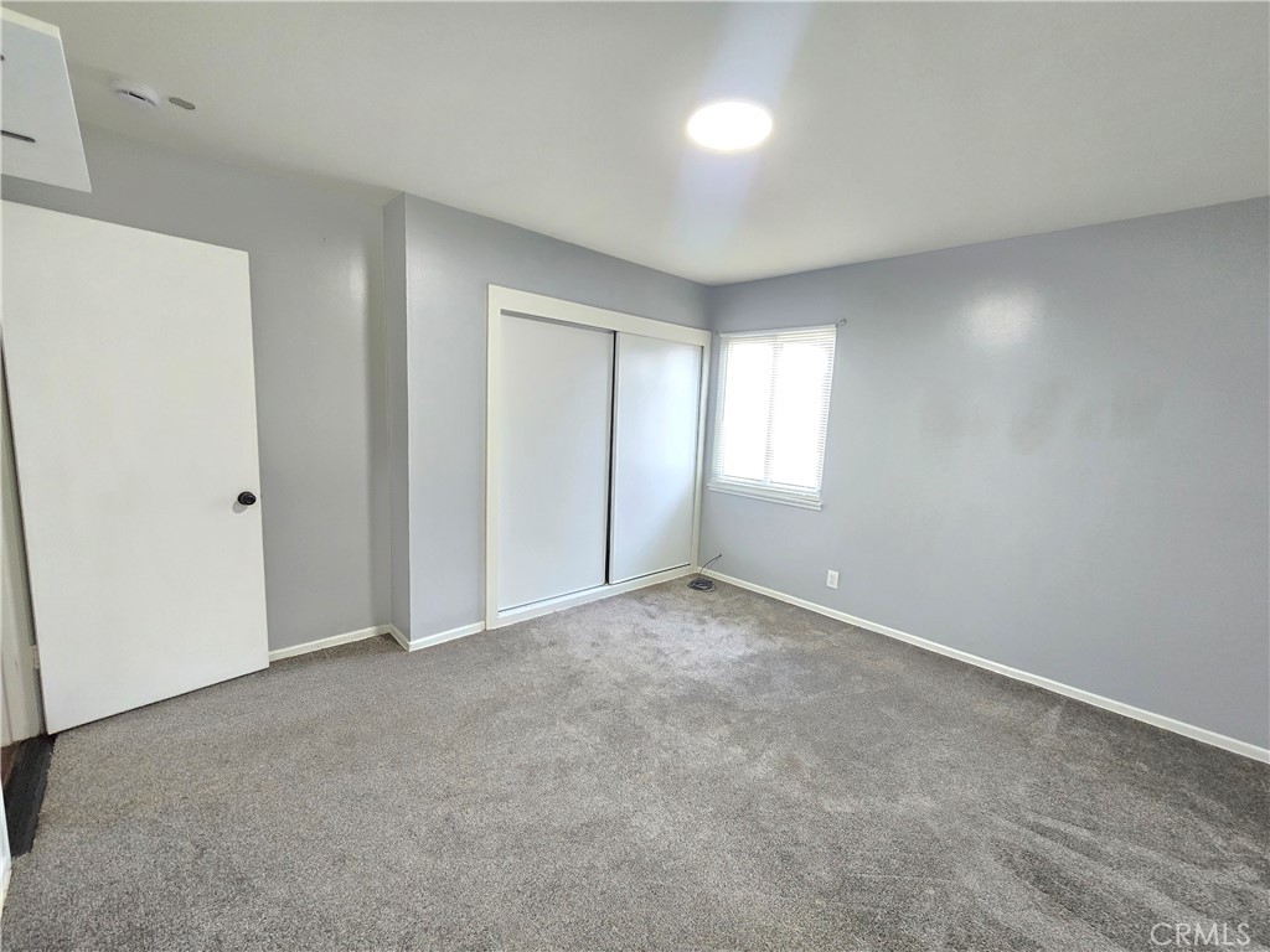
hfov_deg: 106.2
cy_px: 476
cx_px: 635
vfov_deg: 89.9
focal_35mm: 13
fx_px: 477
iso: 640
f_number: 2.2
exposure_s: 1/60
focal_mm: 2.2
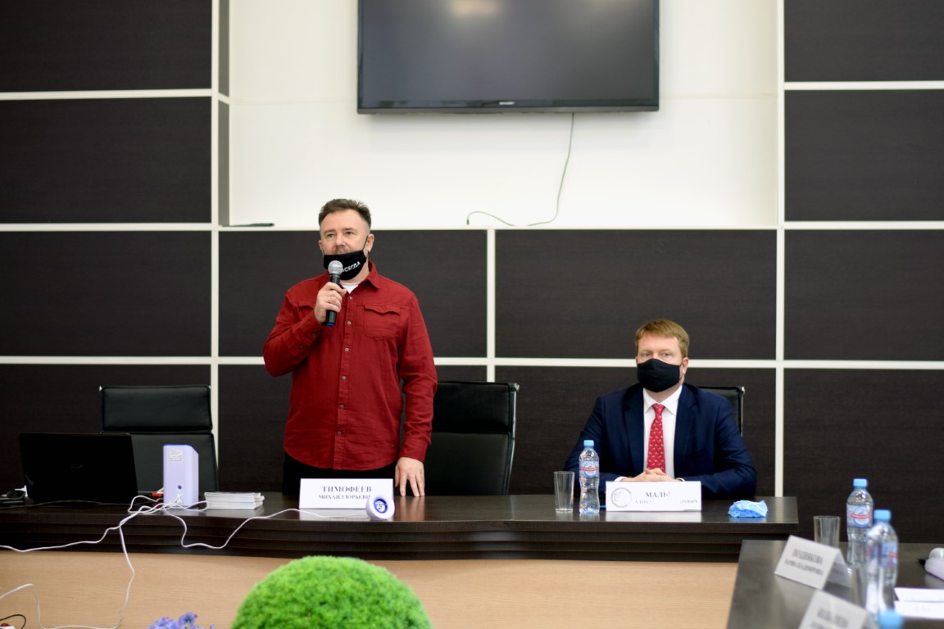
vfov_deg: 18.2
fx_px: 1967
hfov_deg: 27.0
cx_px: 472
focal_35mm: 75
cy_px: 314
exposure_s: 1/125
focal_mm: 50
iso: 320
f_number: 1.8
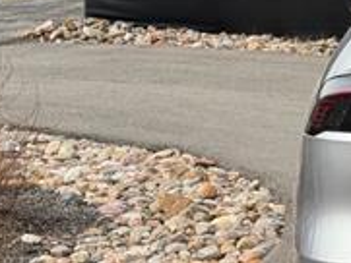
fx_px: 1725
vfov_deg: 8.7
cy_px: 141
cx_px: 591
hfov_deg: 11.0
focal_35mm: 170
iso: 80
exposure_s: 1/2415
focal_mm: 6.76
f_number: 1.78
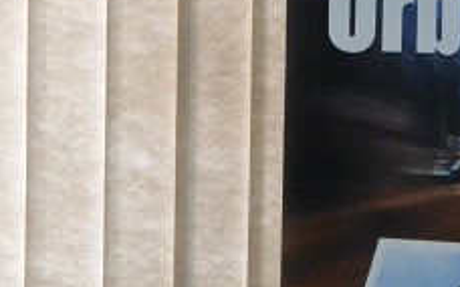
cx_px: 34
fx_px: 3933
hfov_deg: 6.7
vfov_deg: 4.2
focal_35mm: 314
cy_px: 279
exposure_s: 1/125
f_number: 8
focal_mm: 36
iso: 3200
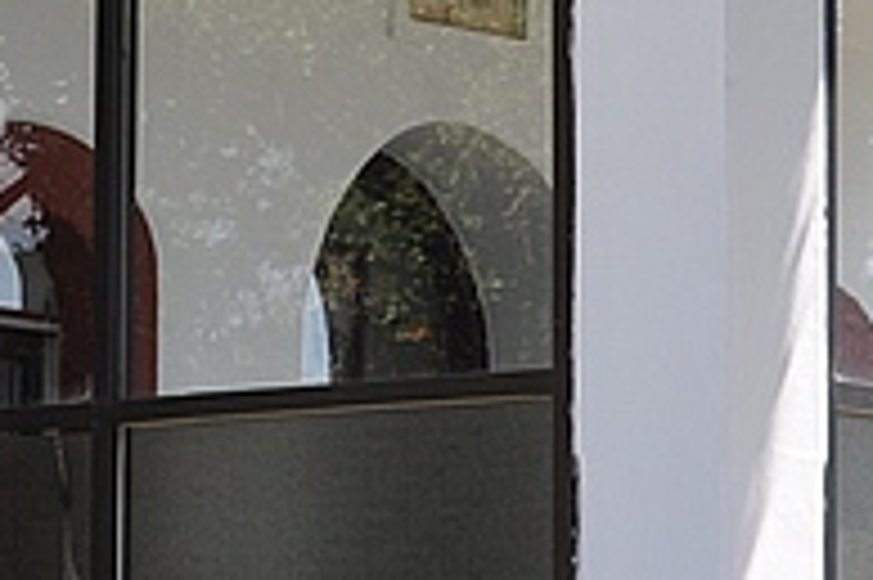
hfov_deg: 11.0
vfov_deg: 7.3
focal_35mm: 187
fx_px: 4531
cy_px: 164
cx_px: 194
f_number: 4.5
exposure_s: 1/500
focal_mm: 22
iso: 200
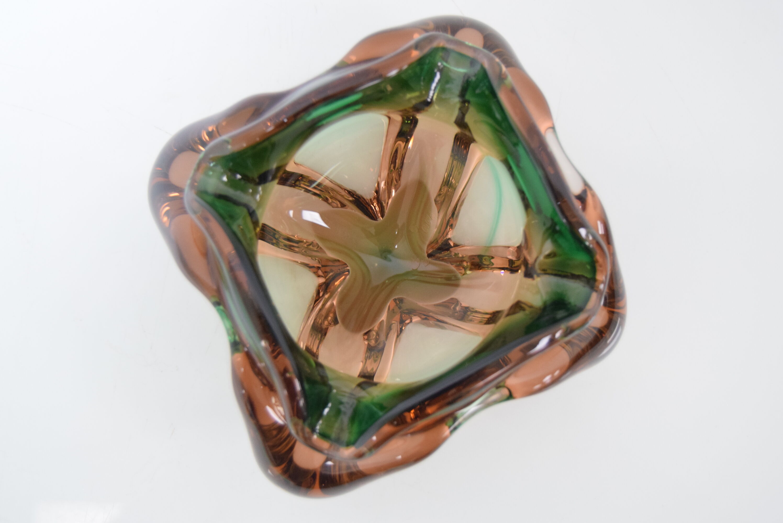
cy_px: 262
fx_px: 1241
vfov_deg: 23.8
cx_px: 392
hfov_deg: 35.0
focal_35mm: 57
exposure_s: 1/50
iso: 1600
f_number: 4.8
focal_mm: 38
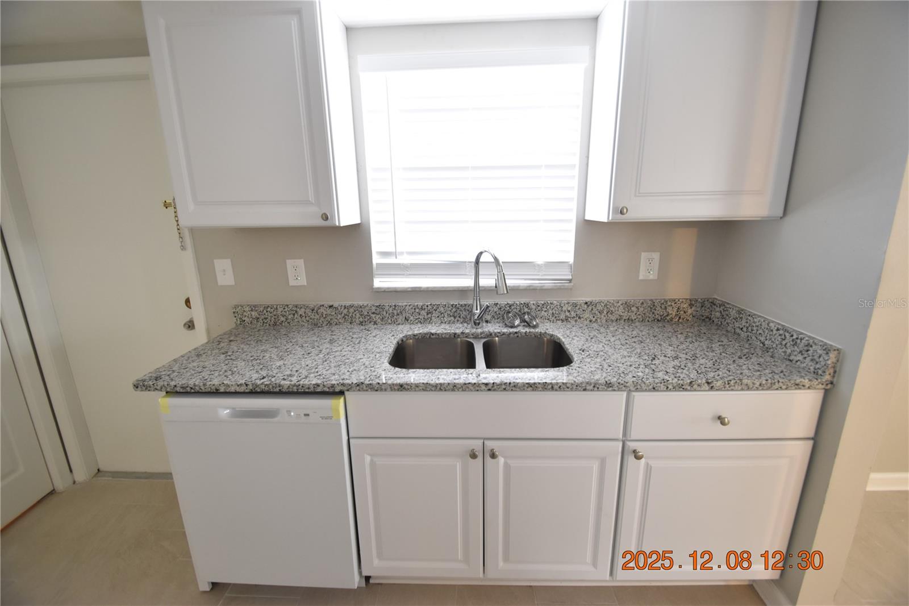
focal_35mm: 15
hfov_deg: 100.4
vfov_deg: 77.3
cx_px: 454
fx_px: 379
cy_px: 303
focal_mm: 10
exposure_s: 1/20
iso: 800
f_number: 3.5
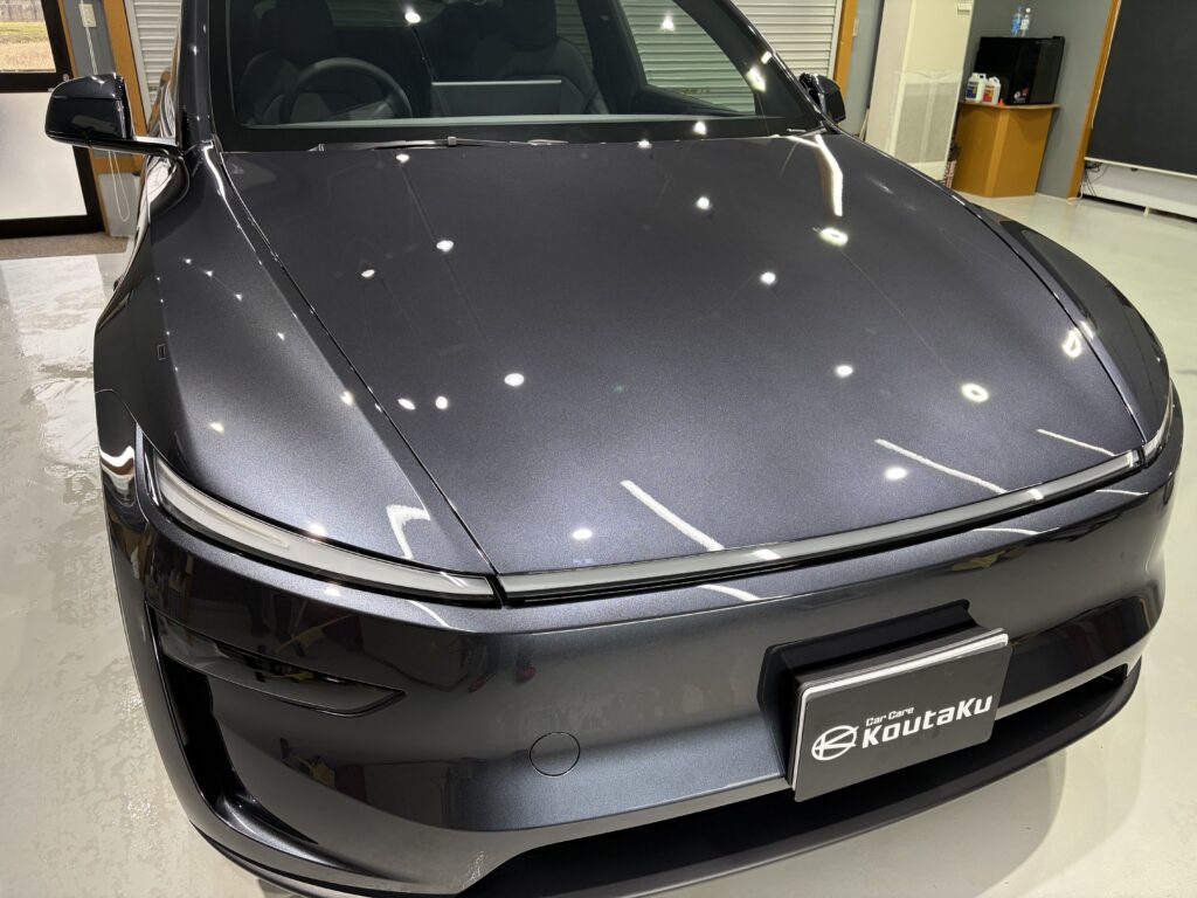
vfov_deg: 53.1
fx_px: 899
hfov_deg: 67.3
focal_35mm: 26
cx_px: 598
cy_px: 449
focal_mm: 5.96
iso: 100
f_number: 1.6
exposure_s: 1/120
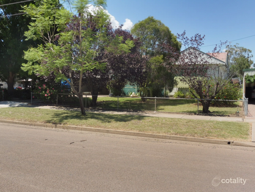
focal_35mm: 34
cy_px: 96
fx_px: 250
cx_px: 128
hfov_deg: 54.0
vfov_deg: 41.8
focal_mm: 6.1
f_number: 5
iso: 100
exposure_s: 1/500
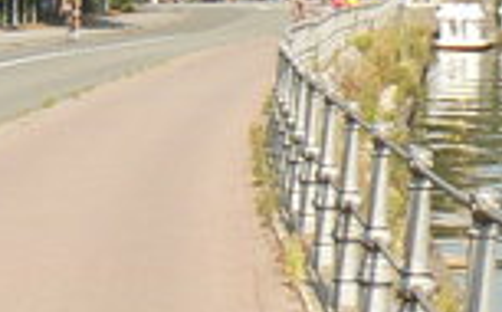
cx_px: 909
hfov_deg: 9.9
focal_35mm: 200
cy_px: -10
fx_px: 2731
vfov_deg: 6.5
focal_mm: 6
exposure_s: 1/1000
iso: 100
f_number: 3.6
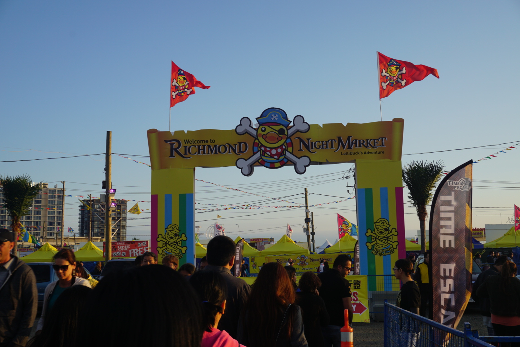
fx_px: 607
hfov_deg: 46.4
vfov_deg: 31.9
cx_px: 260
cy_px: 174
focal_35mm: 42
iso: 100
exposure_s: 1/100
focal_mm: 28
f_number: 10
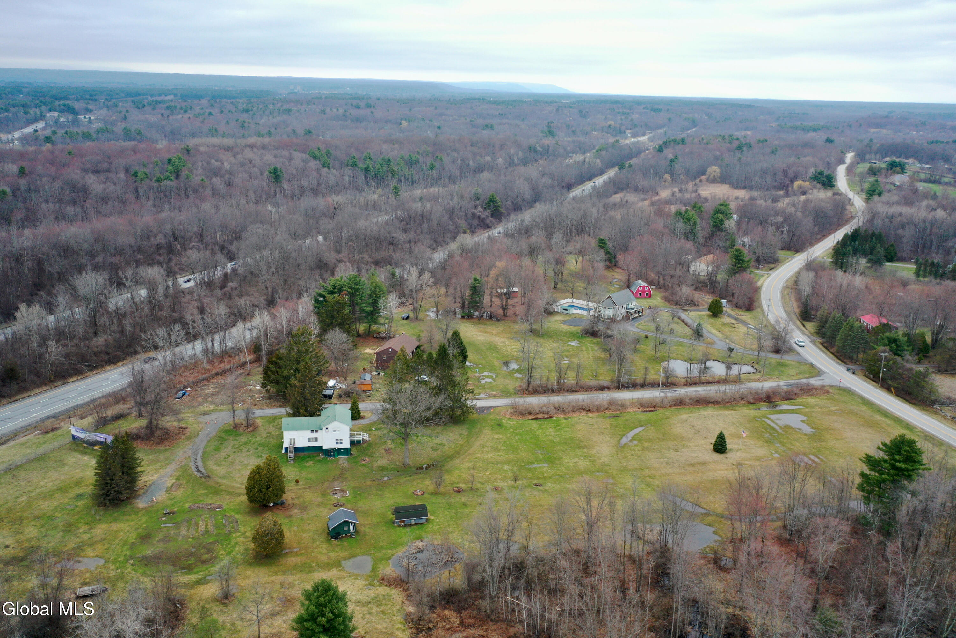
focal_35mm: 28
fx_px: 743
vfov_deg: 46.4
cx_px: 478
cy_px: 319
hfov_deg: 65.5
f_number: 2.8
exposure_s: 1/30
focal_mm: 10.26
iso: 200
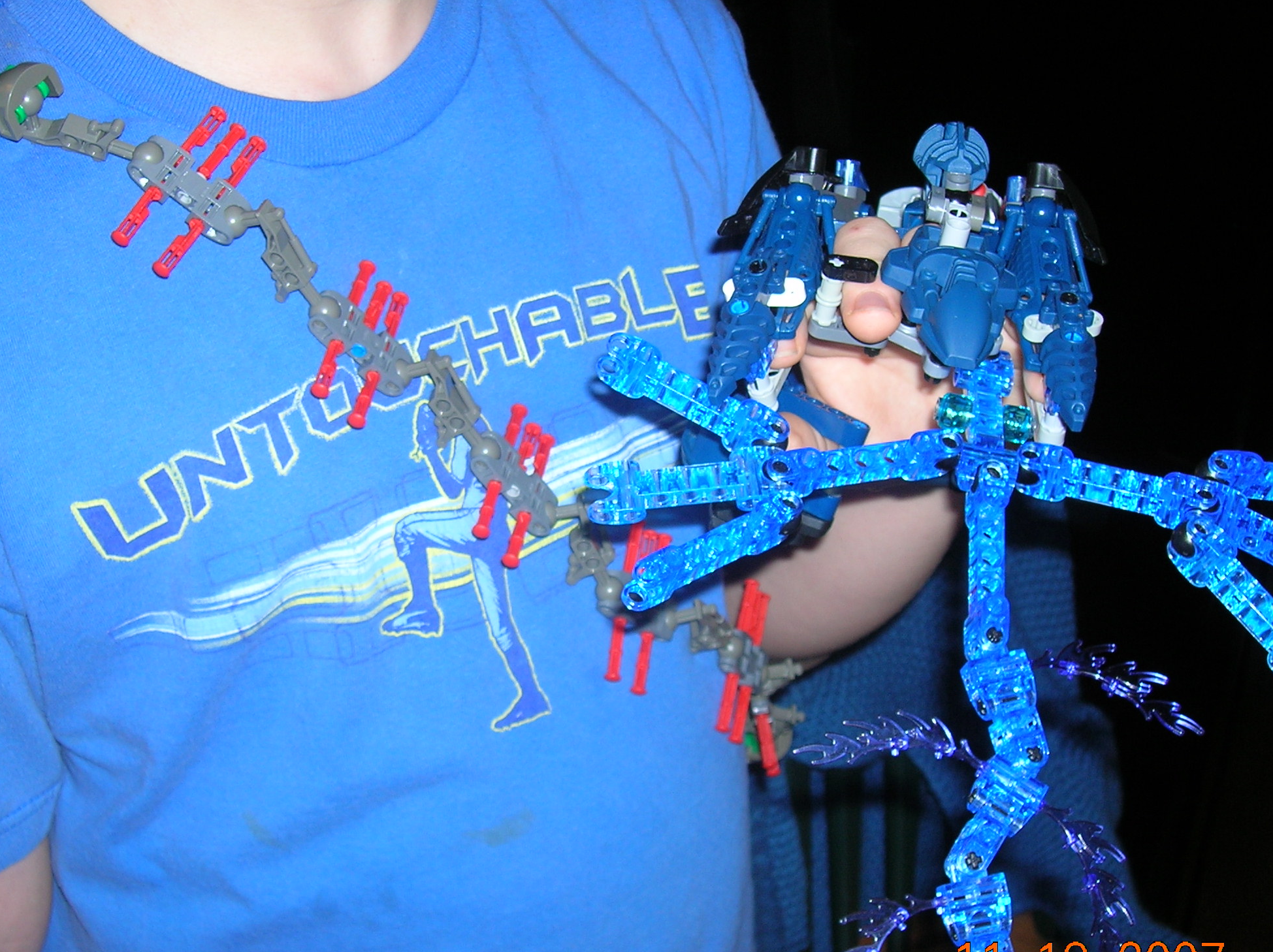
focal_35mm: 54
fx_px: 1984
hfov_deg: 35.6
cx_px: 584
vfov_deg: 27.0
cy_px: 518
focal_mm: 7.7
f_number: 3.2
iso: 50
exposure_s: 1/60.1
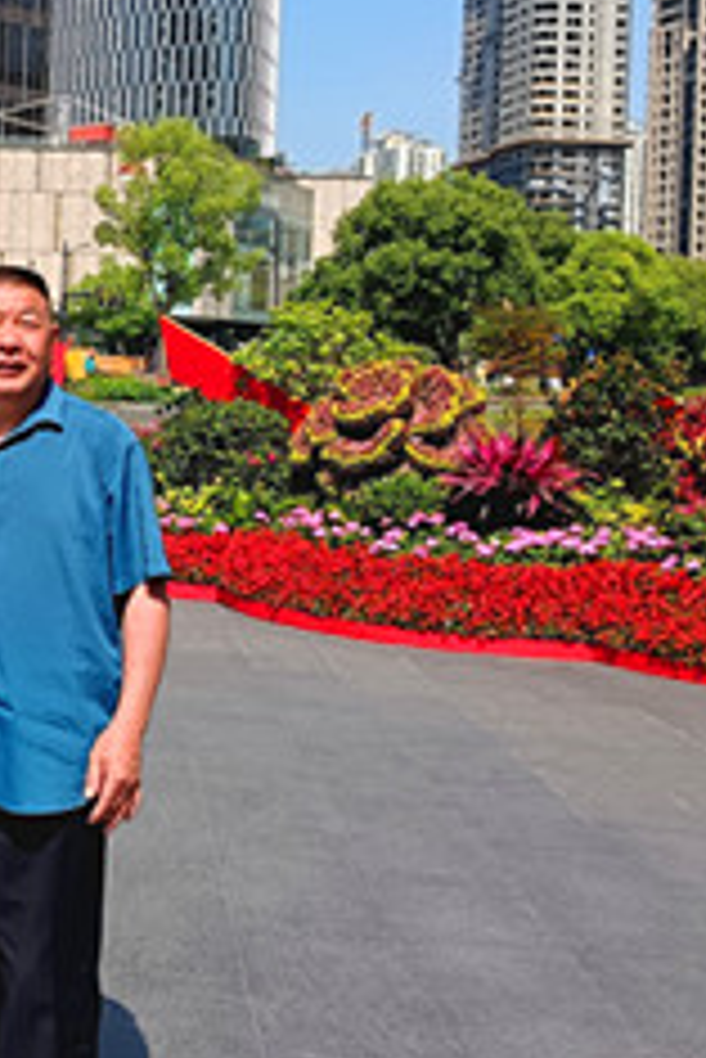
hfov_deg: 23.6
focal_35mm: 53
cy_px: 376
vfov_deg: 37.2
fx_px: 1557
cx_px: -108
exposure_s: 1/442
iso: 100
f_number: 1.75
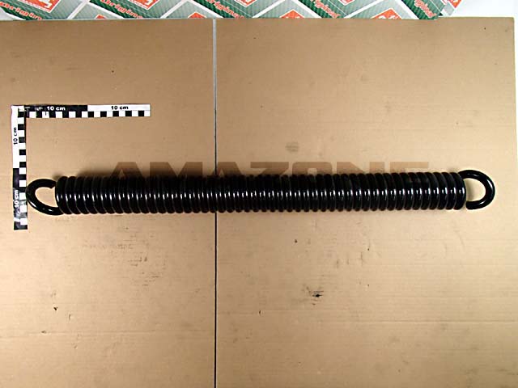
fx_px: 419
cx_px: 259
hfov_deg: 63.4
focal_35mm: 28
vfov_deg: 49.7
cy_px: 194
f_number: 3.9
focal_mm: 5
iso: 200
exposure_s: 1/50
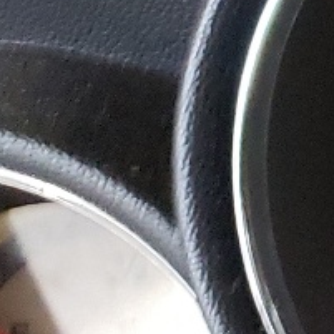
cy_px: 254
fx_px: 1998
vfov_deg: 9.5
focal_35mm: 183
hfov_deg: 7.7
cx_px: 1163
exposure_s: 1/30
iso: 323
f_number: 1.5
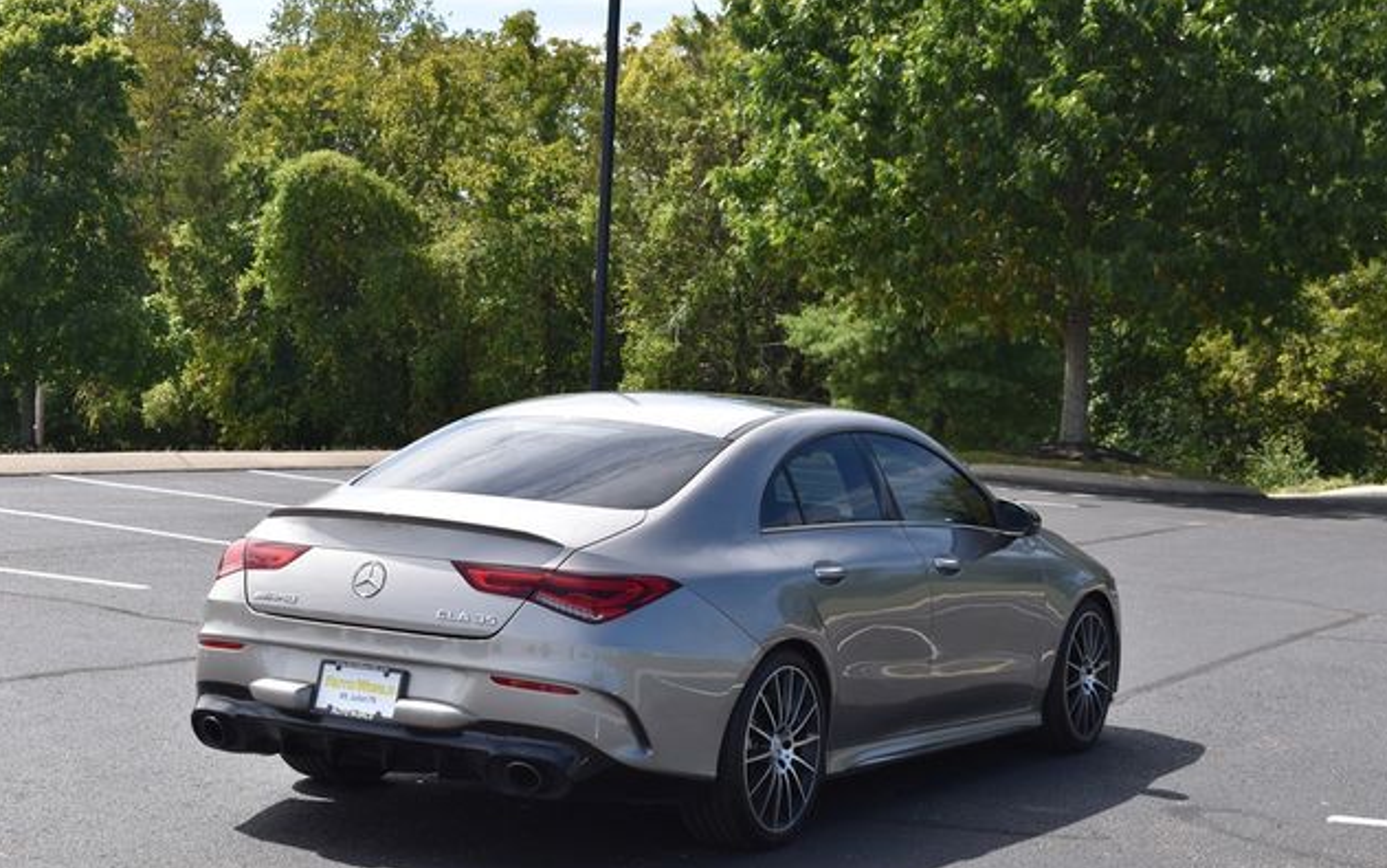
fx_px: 2345
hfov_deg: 33.0
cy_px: 445
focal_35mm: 62
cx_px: 697
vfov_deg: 21.0
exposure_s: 1/250
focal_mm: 40
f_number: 8
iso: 140
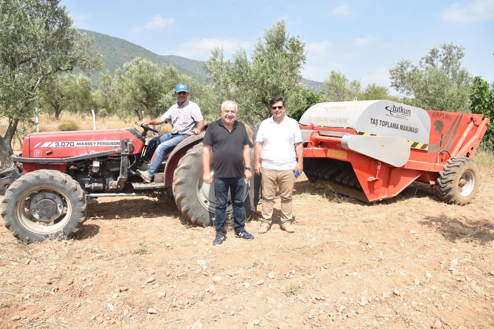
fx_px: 329
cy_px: 164
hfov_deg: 73.7
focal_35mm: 24
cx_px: 247
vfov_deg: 53.2
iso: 640
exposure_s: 1/640
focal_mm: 24
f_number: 13
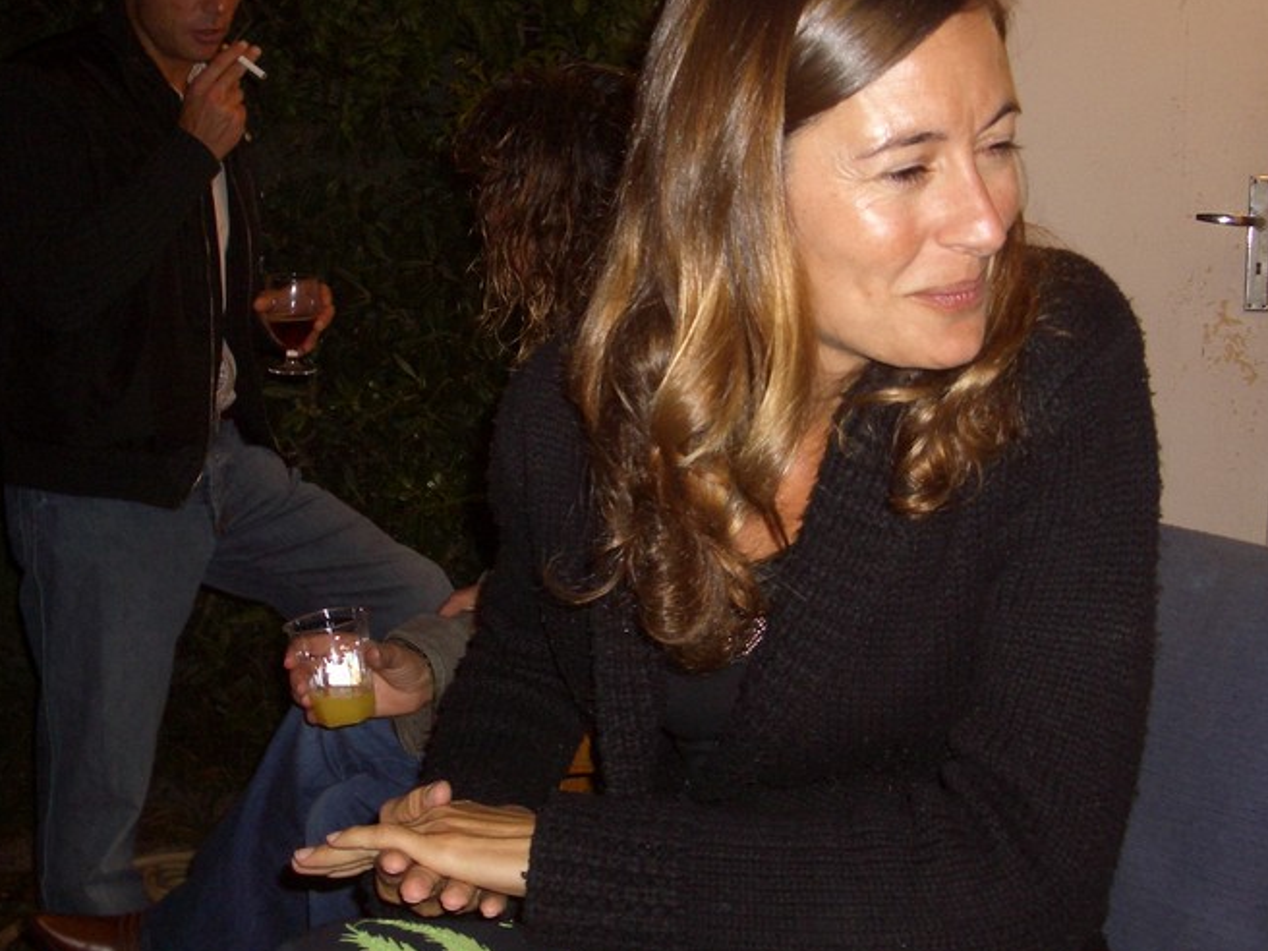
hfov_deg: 38.2
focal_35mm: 50
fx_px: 1832
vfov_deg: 29.0
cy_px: 383
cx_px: 574
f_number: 2.8
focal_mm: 6.8
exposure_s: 1/60
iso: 100
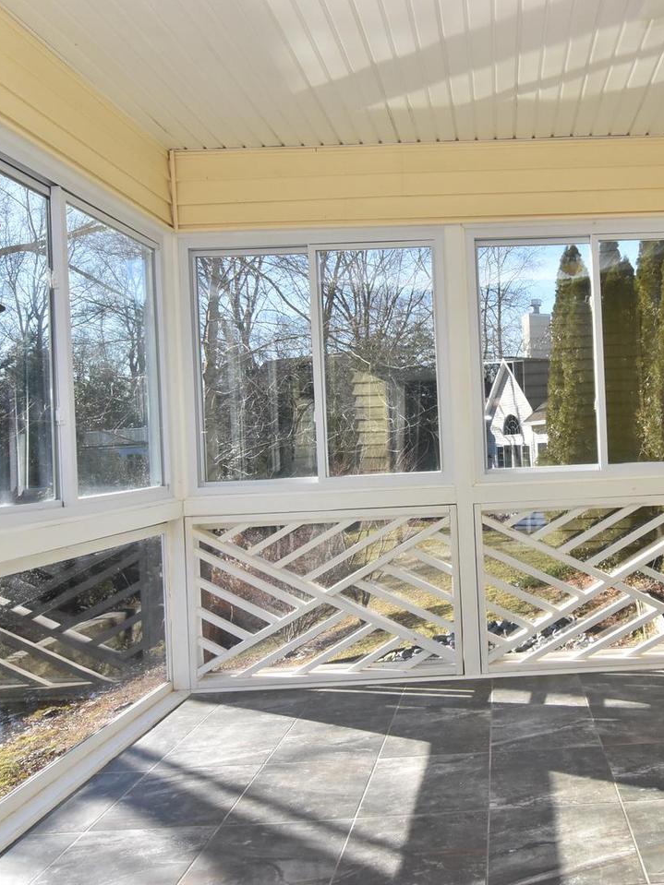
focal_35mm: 26
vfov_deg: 67.3
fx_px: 665
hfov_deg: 50.3
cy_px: 443
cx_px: 518
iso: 800
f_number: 18
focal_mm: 12
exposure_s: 1/200
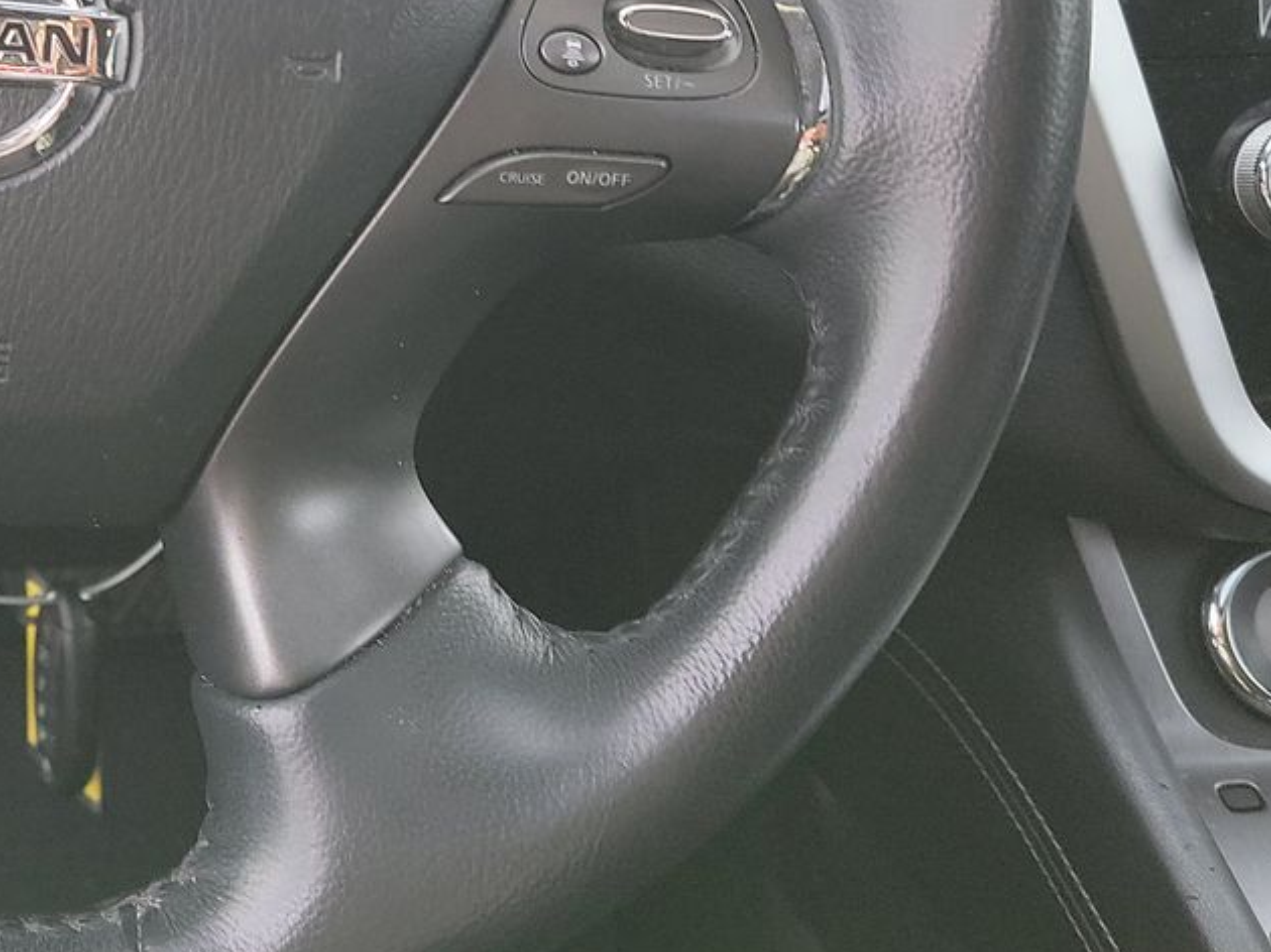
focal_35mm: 61
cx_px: 52
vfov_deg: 23.3
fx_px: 2239
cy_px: 58
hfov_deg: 29.9
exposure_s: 1/59
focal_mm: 6.7
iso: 267
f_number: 1.8
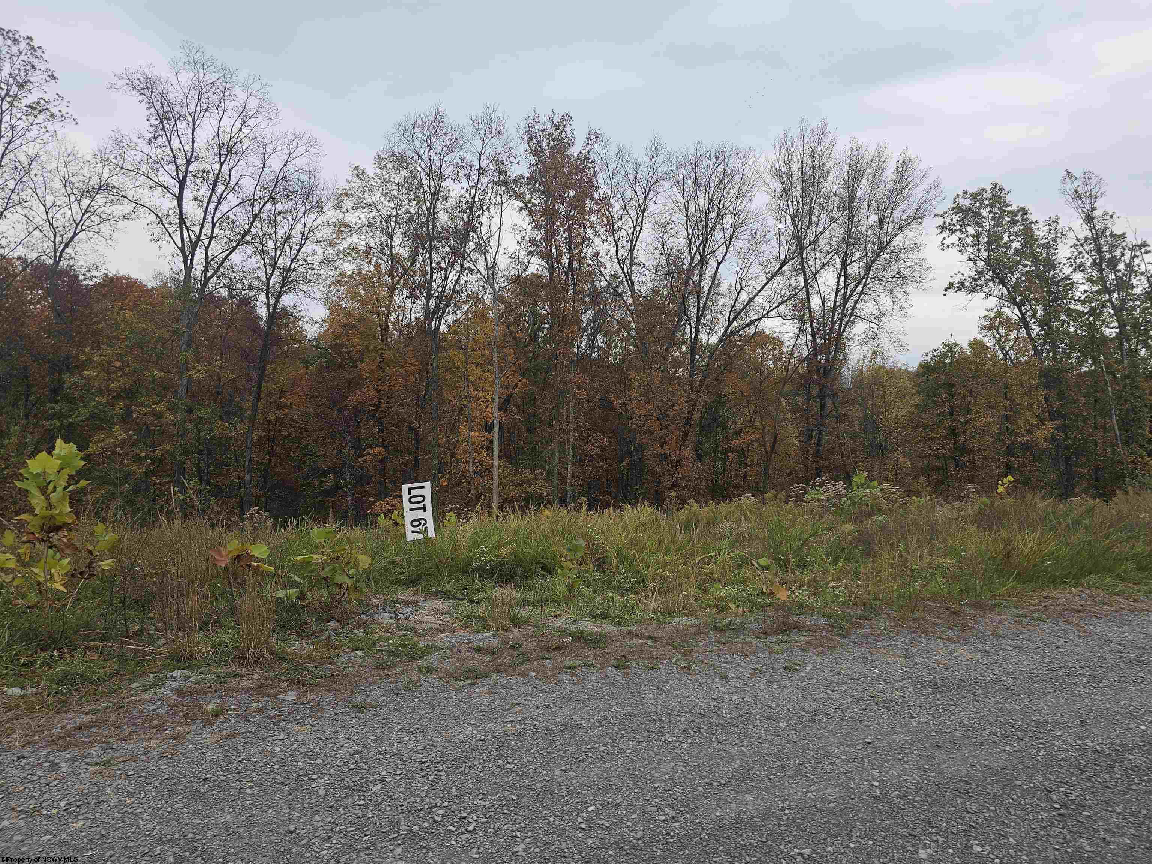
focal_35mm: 23
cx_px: 576
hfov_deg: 73.9
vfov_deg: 58.9
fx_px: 765
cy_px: 432
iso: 12
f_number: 1.7
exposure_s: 1/180
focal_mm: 6.3
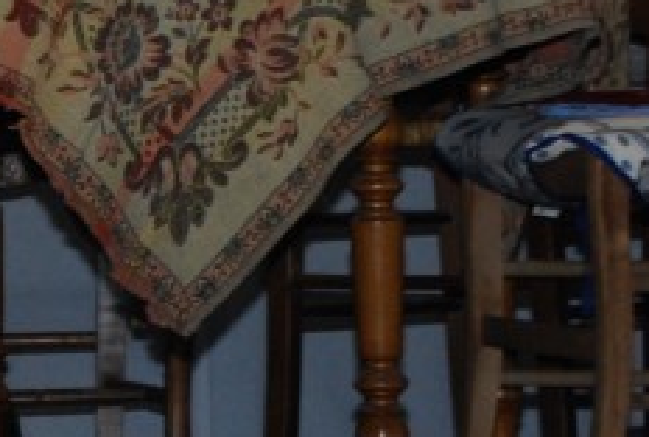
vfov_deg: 4.3
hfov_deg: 6.4
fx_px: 5728
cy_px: -235
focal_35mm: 317
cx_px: -108
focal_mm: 55
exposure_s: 1/60
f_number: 5.6
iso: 400
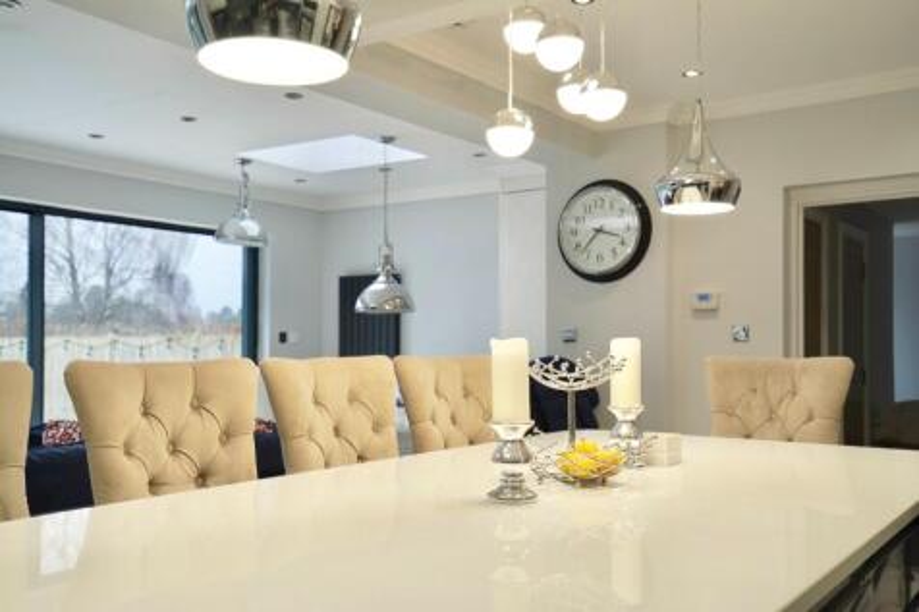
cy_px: 306
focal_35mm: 35
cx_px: 460
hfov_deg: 54.5
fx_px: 893
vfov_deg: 37.8
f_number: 4
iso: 100
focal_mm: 35
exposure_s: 1/60
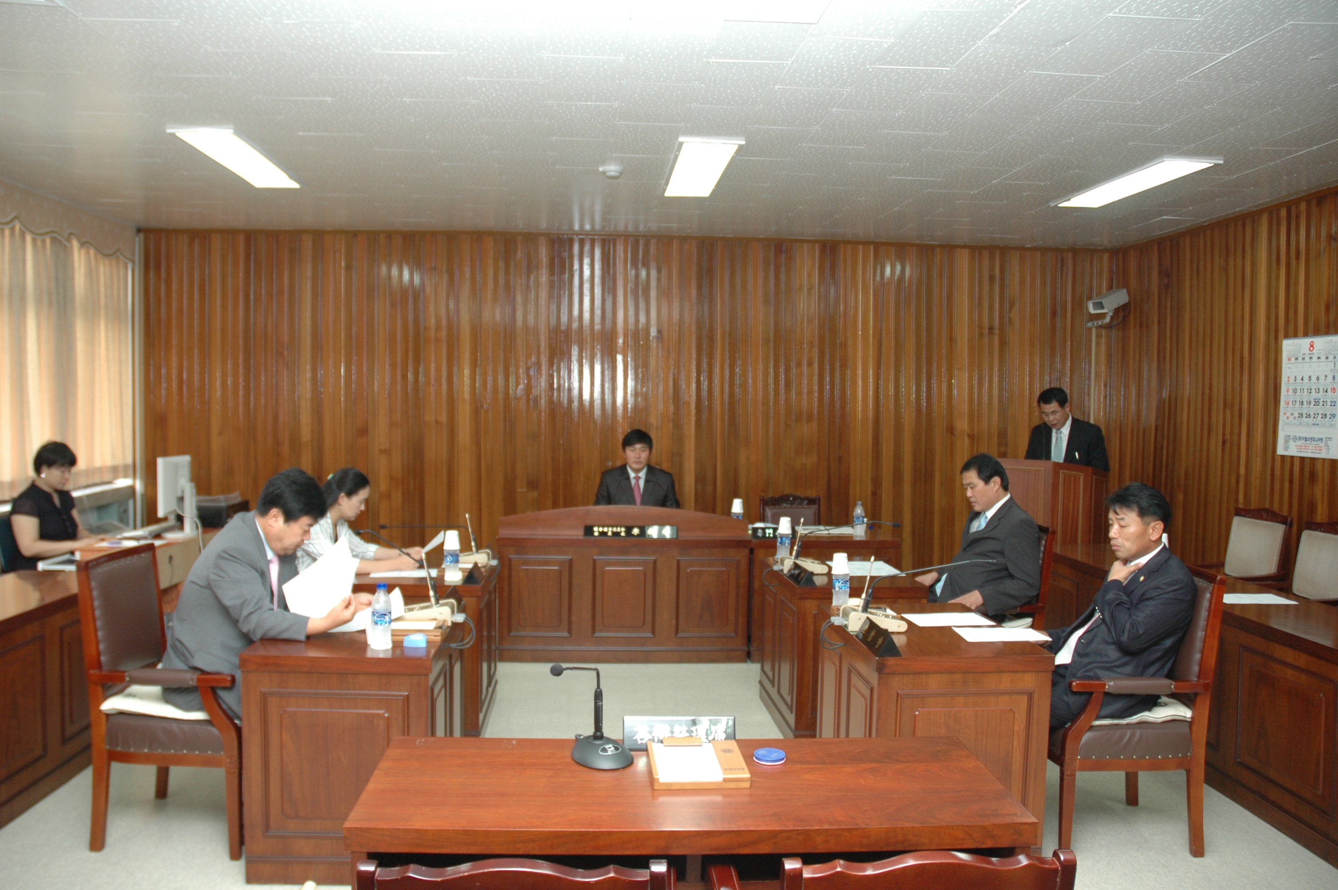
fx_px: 1003
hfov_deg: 67.4
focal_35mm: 27
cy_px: 445
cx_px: 669
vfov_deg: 47.8
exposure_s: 1/60
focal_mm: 18
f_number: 4
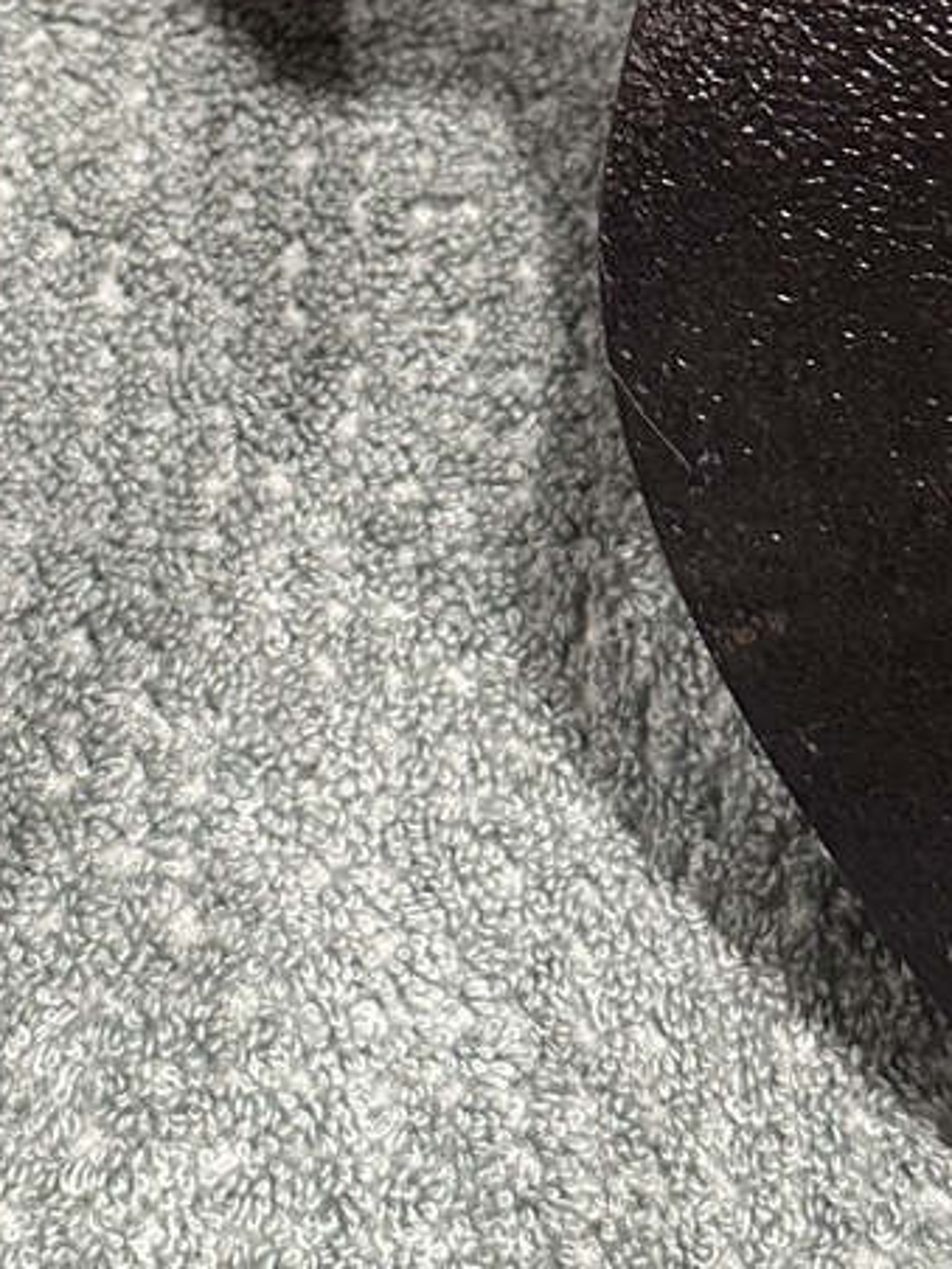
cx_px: 258
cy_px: -236
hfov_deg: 17.3
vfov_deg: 21.4
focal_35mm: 85
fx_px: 3117
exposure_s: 1/50
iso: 400
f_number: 1.78
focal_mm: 6.86
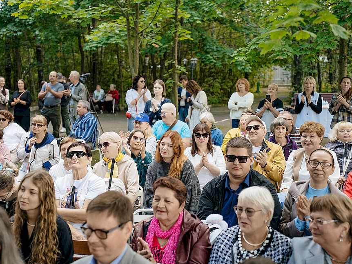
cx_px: 160
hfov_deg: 34.3
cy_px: 133
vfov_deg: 26.1
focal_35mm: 56
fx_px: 569
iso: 640
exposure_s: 1/400
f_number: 3.2
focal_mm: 49
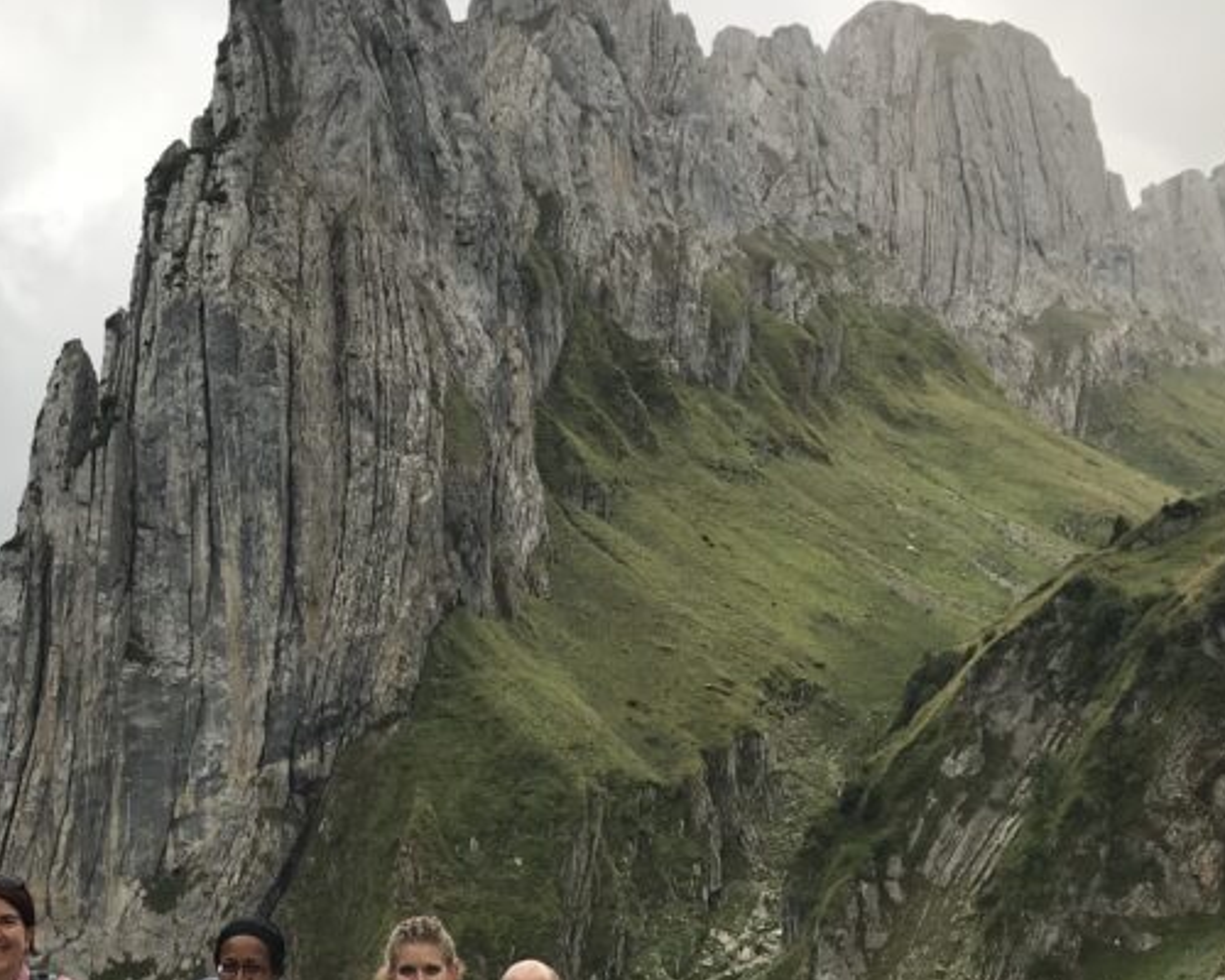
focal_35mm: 56
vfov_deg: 26.8
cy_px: 720
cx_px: 260
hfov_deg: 32.7
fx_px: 2030
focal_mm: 3.99
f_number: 1.8
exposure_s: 1/159
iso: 20
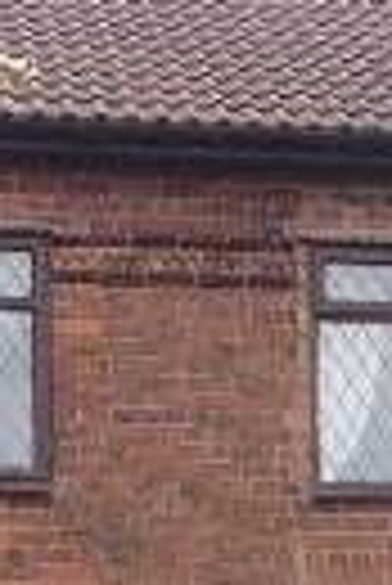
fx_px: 2655
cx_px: 498
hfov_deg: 8.3
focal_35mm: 163
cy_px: 745
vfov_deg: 12.2
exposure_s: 1/320
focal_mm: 6.42
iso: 100
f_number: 3.5
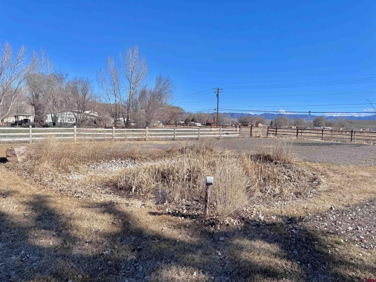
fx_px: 261
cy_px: 141
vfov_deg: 56.8
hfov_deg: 71.6
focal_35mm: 24
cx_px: 188
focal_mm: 6.76
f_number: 1.78
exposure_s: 1/5348
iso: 80
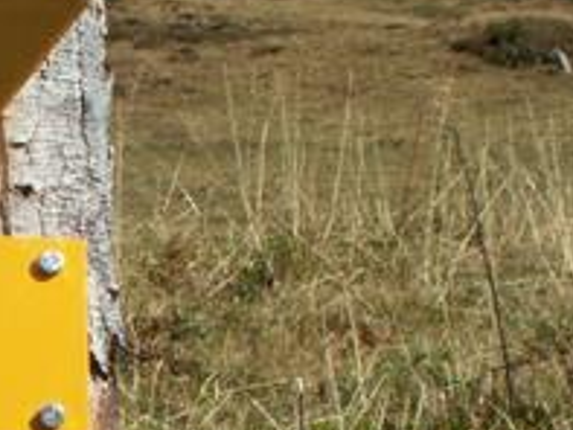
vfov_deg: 8.4
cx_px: -192
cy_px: 514
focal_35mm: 175
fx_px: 2899
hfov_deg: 11.0
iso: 50
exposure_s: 1/200
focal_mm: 9.06
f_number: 7.1
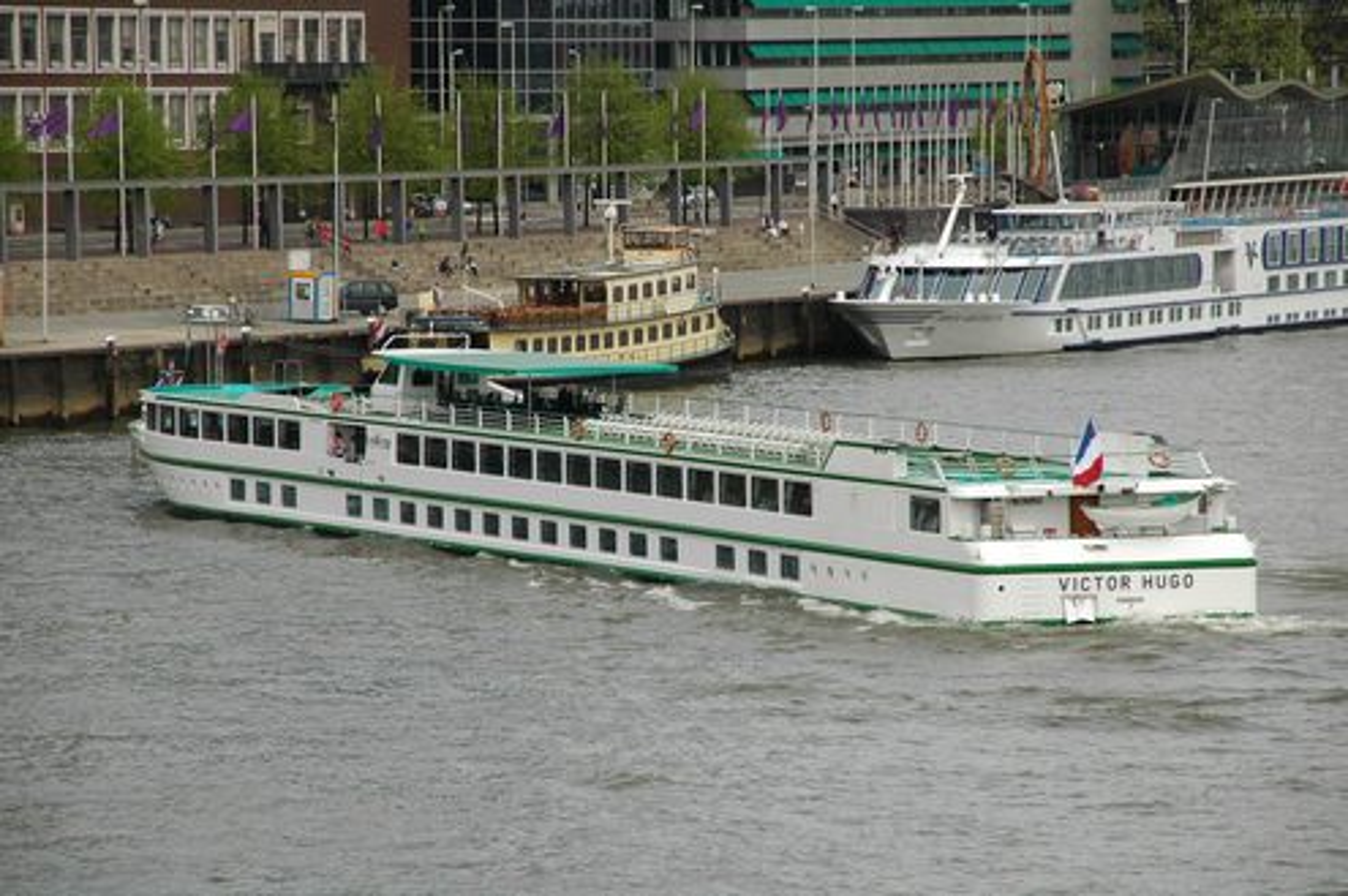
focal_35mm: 232
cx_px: 674
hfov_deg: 8.9
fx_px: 8697
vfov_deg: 5.9
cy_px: 448
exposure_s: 1/400
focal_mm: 155
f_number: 10
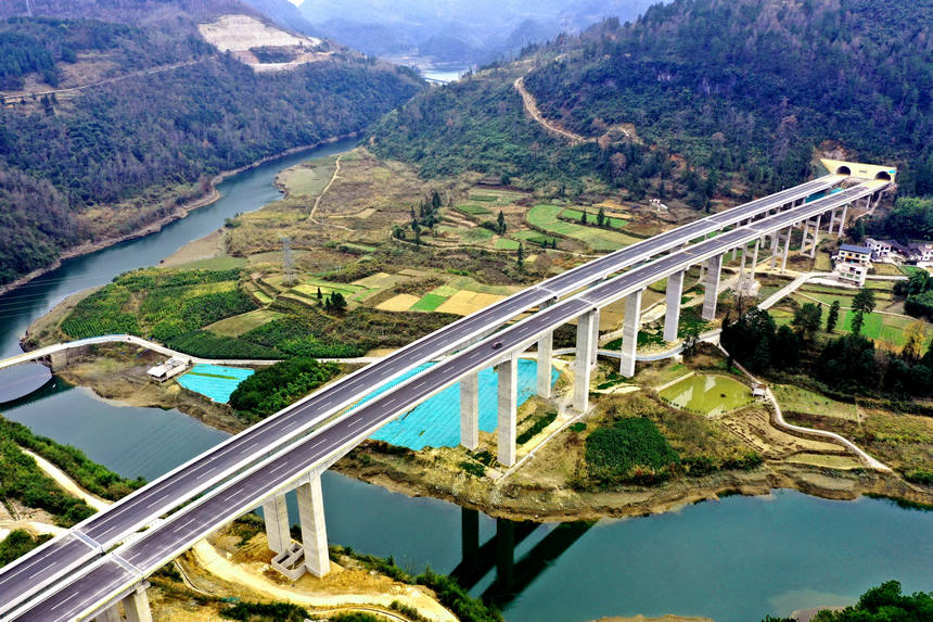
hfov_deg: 65.5
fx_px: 725
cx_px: 466
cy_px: 311
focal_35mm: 28
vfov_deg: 46.4
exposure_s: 1/200
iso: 100
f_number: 4.5
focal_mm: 10.26
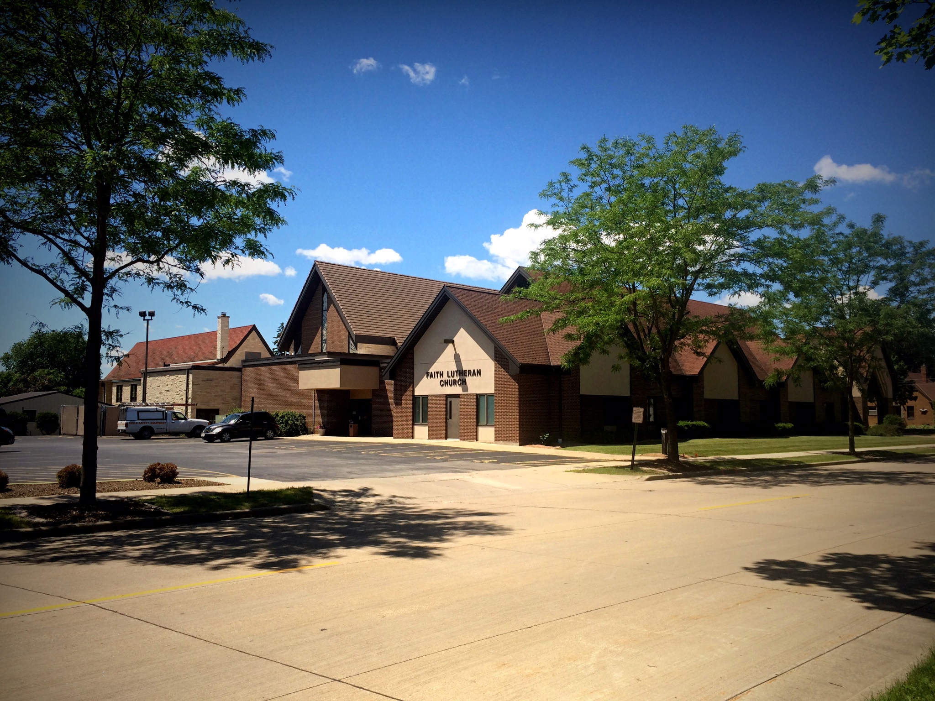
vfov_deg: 46.8
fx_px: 810
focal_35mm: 30
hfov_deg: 60.0
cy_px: 350
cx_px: 468
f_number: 2.2
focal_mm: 4.12
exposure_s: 1/1580
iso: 32
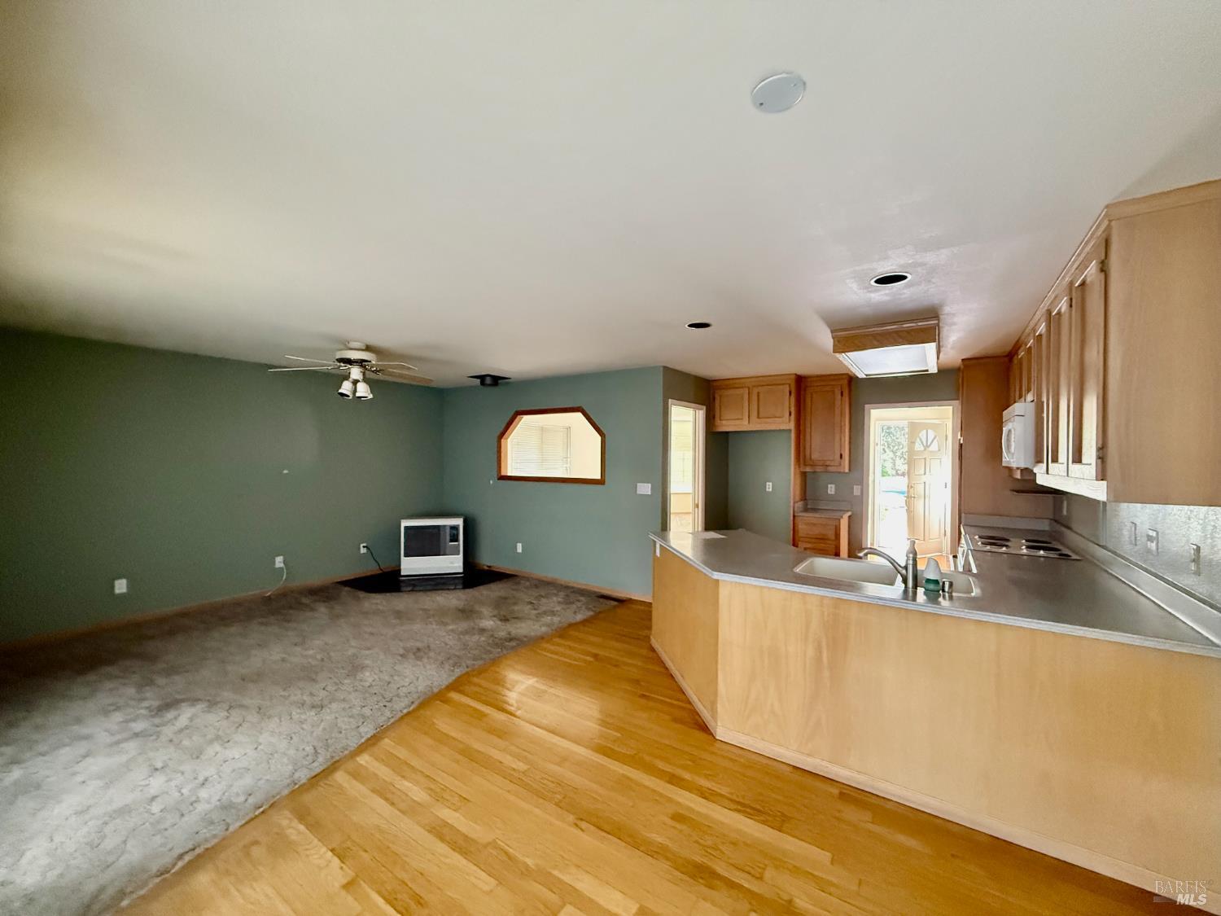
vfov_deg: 85.7
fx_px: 494
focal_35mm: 14
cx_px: 610
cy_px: 458
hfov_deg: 102.1
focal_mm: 2.22
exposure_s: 1/60
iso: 800
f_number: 2.2
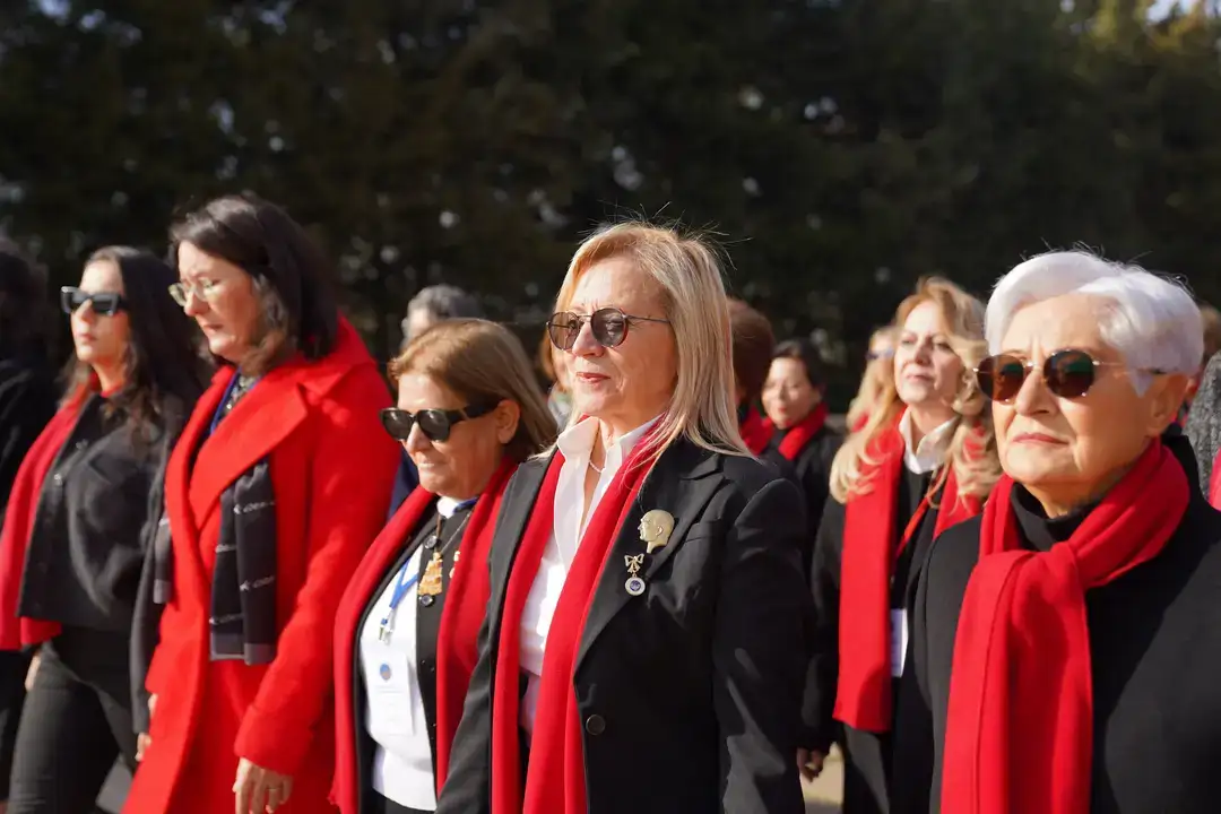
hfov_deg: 42.7
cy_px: 407
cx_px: 610
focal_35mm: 46
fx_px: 1560
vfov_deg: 29.2
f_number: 2.8
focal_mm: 46
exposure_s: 1/1000
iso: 100
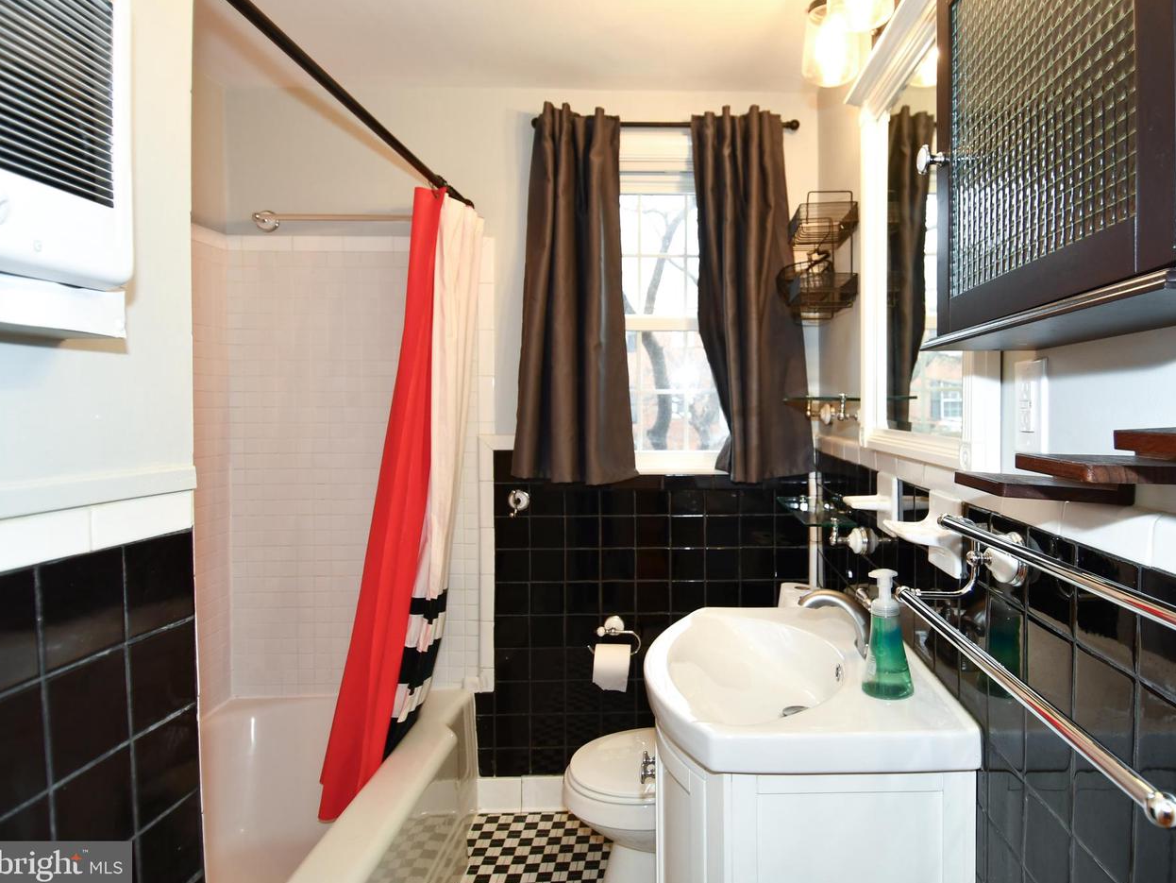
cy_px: 436
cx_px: 664
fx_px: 680
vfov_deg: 66.0
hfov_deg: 81.3
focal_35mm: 20
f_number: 4
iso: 500
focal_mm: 12
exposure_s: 1/60
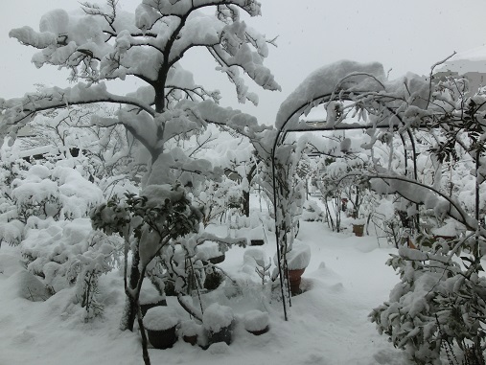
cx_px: 243
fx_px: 351
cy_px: 182
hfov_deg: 69.4
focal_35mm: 25
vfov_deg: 54.9
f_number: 3.3
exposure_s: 1/250
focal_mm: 4.4
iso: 80
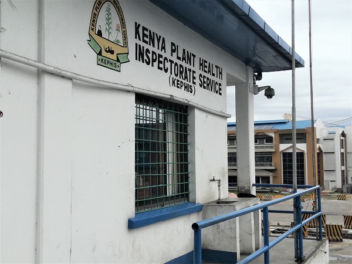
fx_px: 275
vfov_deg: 51.4
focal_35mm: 27
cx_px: 176
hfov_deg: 65.3
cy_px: 132
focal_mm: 3.79
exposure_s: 1/1946
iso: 50
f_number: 2
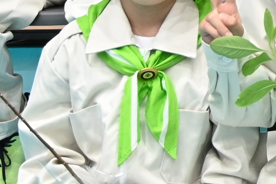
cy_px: -241
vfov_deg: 5.1
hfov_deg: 7.1
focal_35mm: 264
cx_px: 794
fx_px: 2021
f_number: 4
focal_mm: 34.5
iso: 2000
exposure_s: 1/125
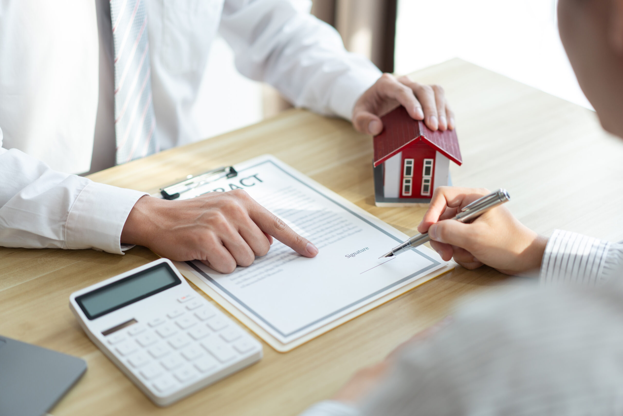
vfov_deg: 24.6
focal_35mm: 55
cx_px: 312
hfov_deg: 36.2
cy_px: 208
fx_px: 952
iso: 250
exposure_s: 1/250
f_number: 2
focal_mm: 55
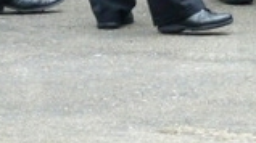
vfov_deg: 1.8
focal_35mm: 670
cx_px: 185
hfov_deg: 3.2
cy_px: -212
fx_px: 4543
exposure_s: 1/160
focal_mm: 29.4
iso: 250
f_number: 3.7
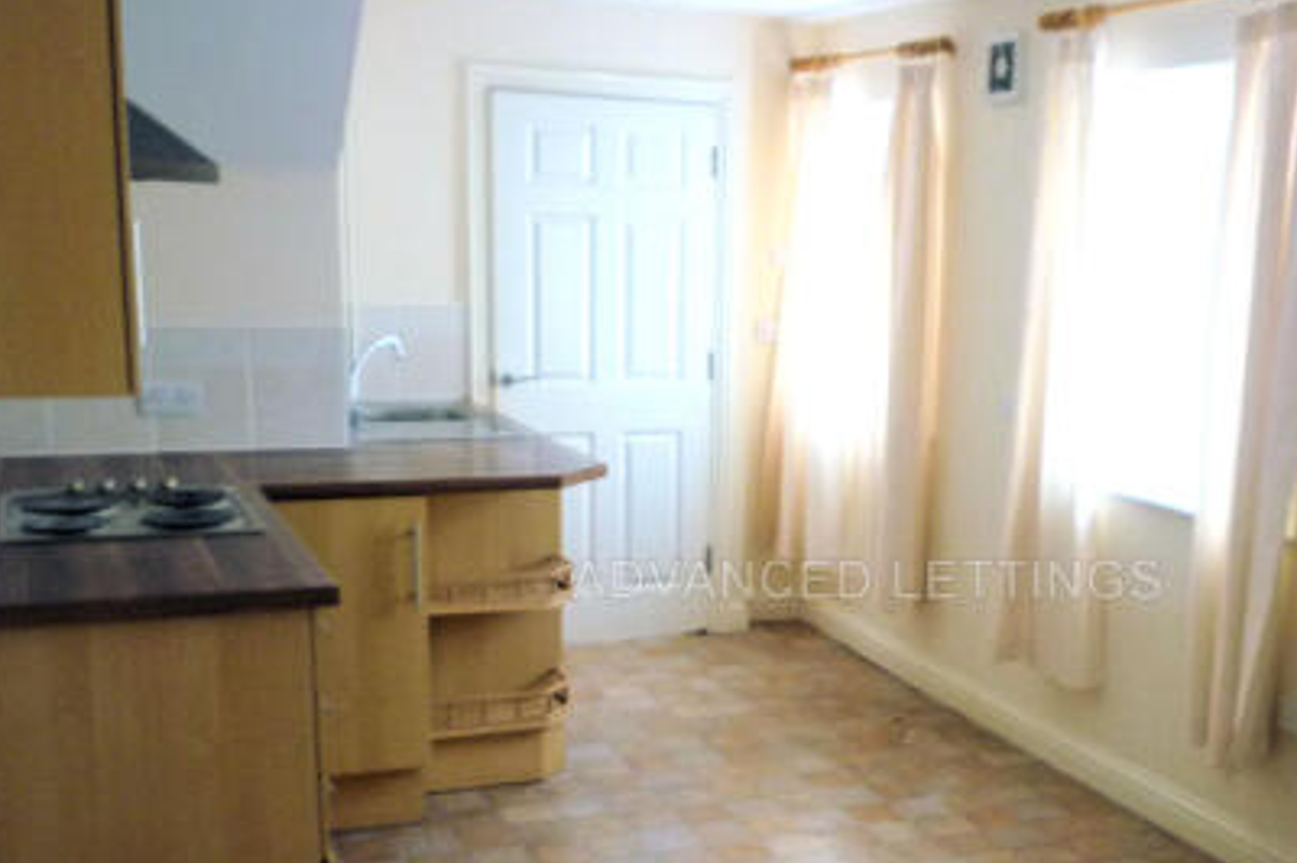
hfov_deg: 43.8
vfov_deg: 30.1
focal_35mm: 44
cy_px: 621
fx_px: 1584
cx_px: 874
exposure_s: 1/30
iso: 200
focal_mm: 5.2
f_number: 3.3
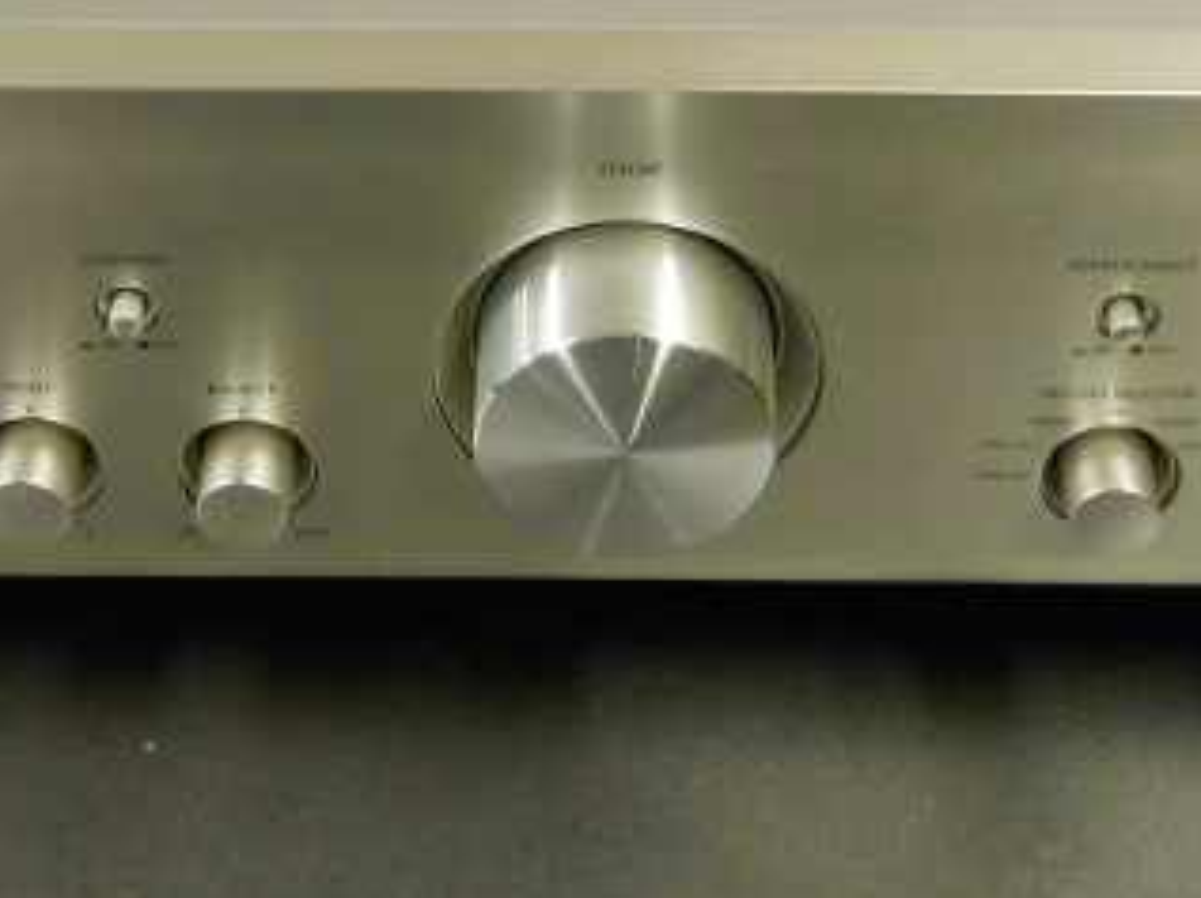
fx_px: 3500
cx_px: 595
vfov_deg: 14.2
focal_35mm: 101
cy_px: -131
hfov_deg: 19.5
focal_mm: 6.72
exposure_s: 1/40
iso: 400
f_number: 3.1
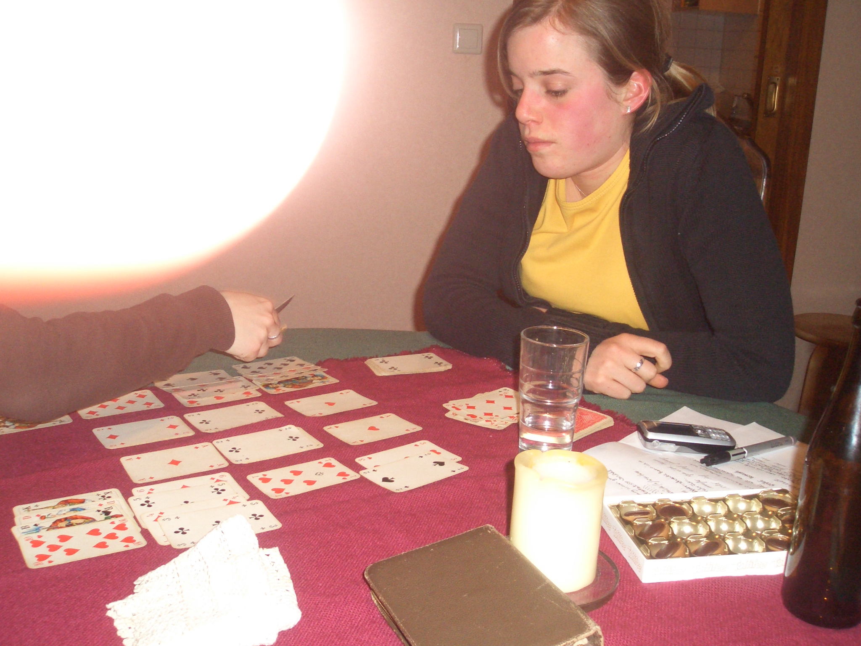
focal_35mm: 36
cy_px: 323
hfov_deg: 51.4
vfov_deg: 39.7
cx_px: 430
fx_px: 895
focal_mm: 4.8
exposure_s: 1/40
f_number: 4
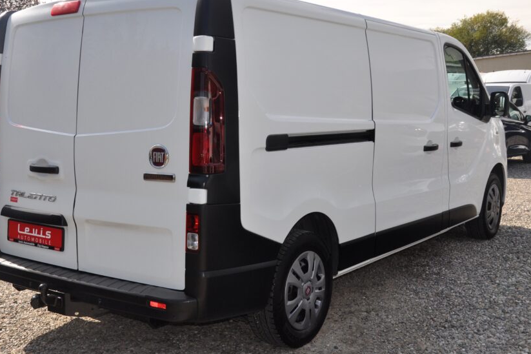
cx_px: 239
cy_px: 156
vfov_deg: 28.8
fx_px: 687
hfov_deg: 42.2
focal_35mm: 47
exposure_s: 1/200
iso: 500
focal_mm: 25
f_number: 11
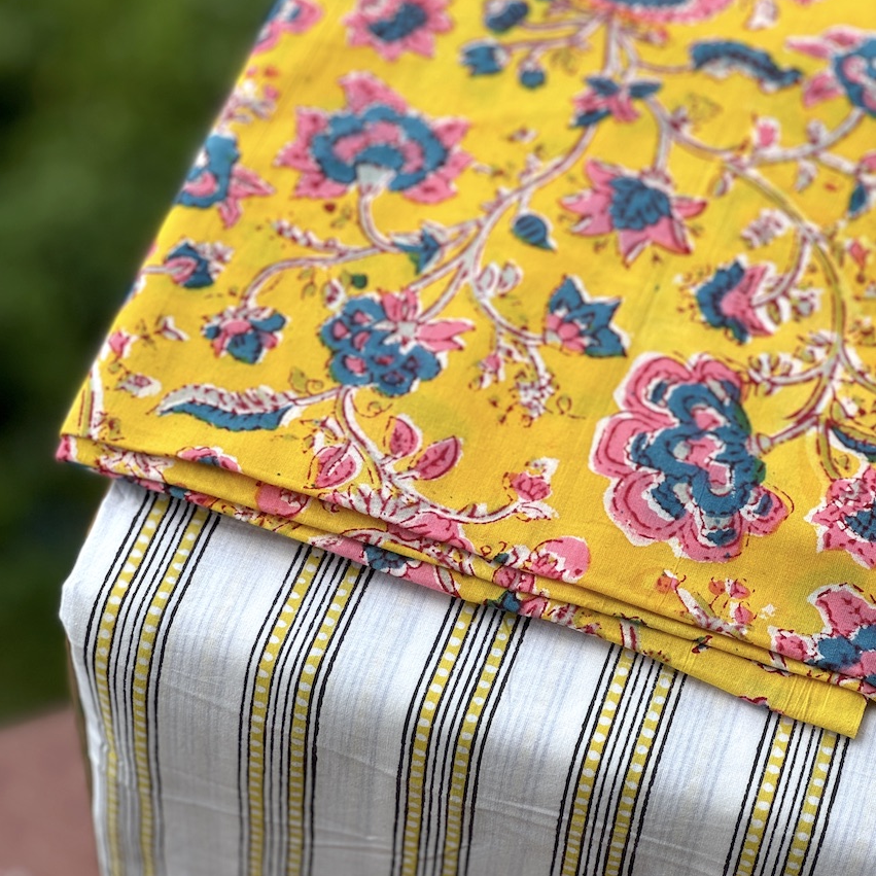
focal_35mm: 91
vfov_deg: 19.1
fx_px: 2605
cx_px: 438
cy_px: 397
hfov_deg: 19.1
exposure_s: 1/102
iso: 25
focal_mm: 9
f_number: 2.8
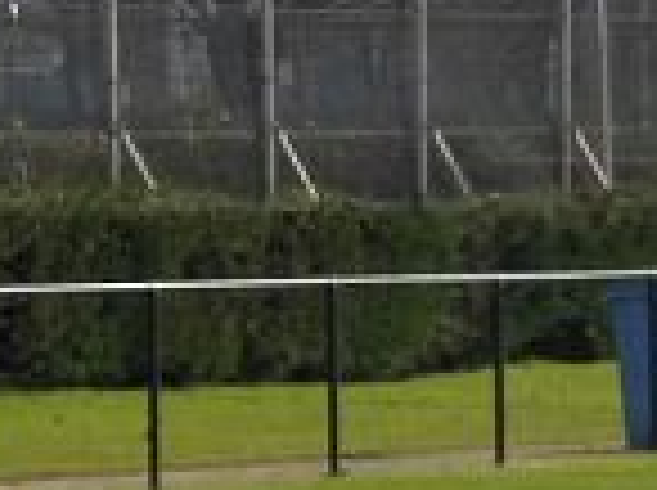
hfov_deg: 3.7
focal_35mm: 526
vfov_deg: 2.8
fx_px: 9967
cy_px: -861
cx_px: -1408
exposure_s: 1/320
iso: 100
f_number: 6.3
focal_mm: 13.3
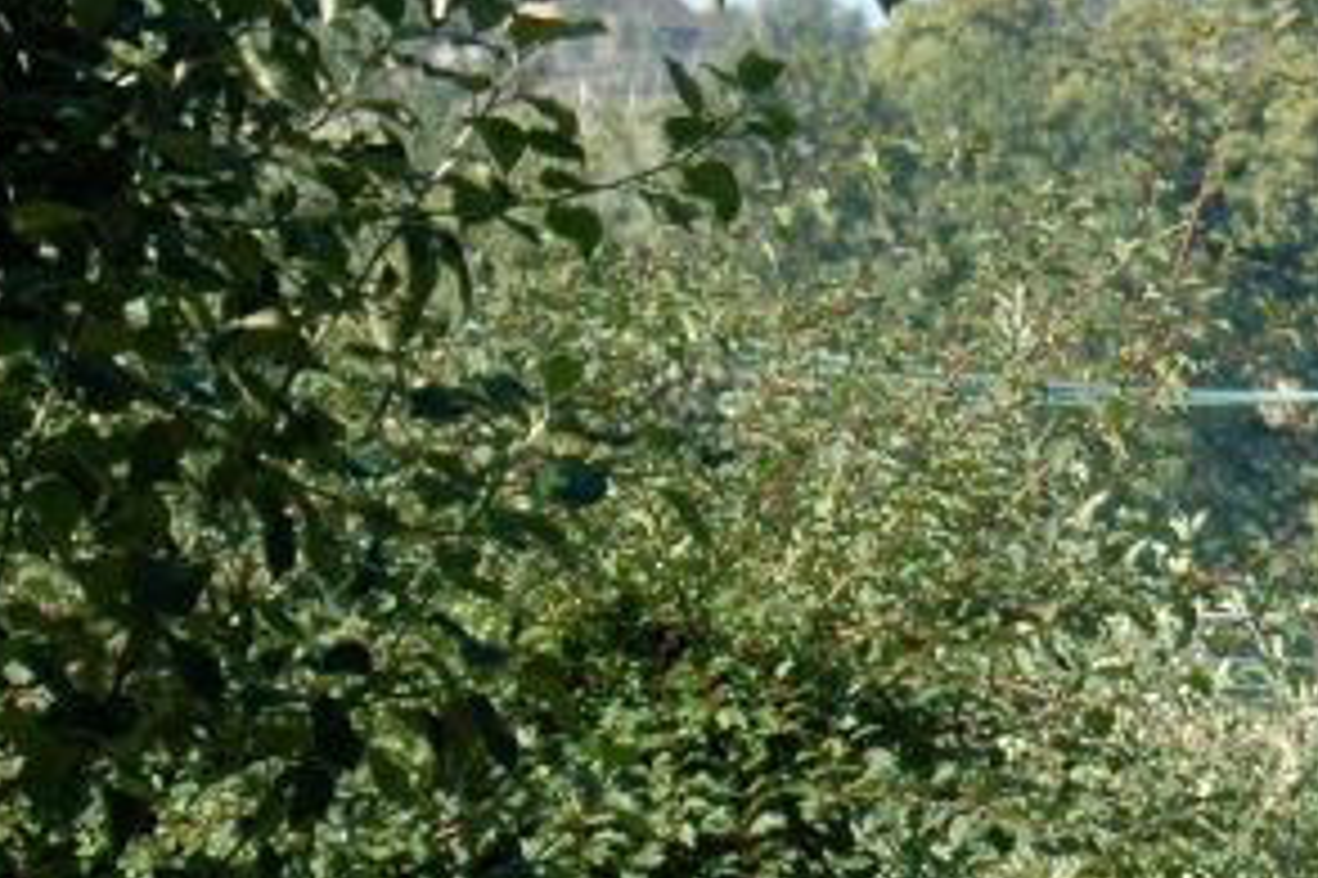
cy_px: 1461
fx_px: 17965
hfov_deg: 4.2
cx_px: 2020
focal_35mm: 491
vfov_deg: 2.8
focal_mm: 80
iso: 200
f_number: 8
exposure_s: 1/200
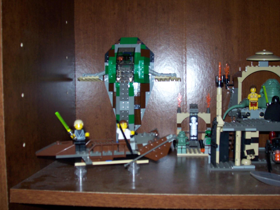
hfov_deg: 44.8
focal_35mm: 42
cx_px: 140
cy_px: 105
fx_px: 340
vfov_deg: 34.3
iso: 125
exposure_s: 1/60
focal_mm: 7
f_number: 3
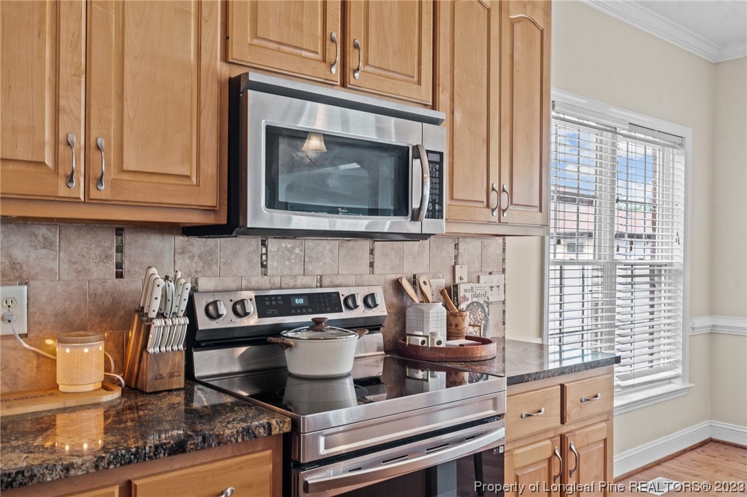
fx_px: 622
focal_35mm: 30
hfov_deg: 62.0
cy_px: 248
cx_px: 374
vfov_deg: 43.6
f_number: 8
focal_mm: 30
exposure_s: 1.3
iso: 200
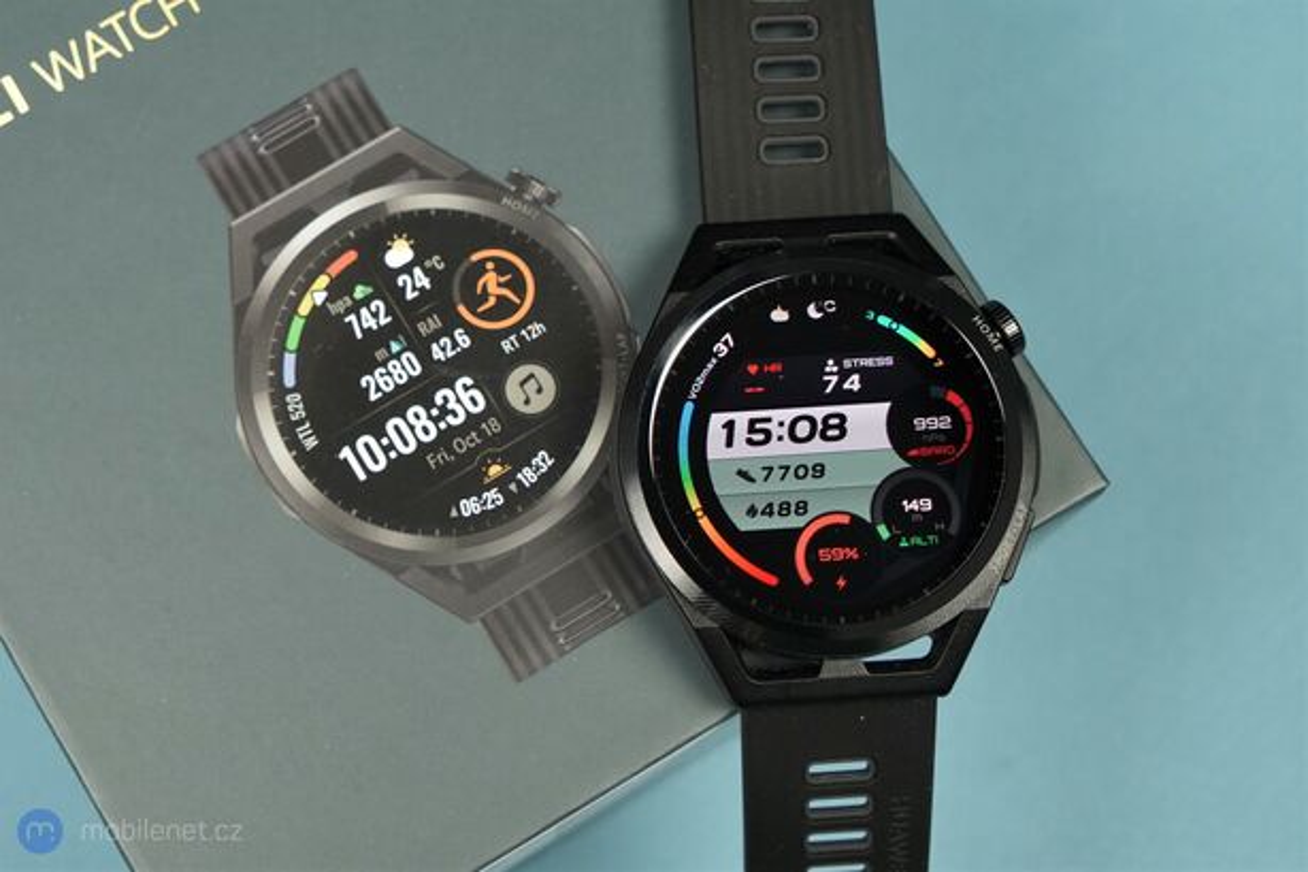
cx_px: 654
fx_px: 1780
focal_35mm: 49
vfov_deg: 27.5
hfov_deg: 40.4
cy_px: 436
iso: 1600
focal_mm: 49
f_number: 6.3
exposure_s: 1/200
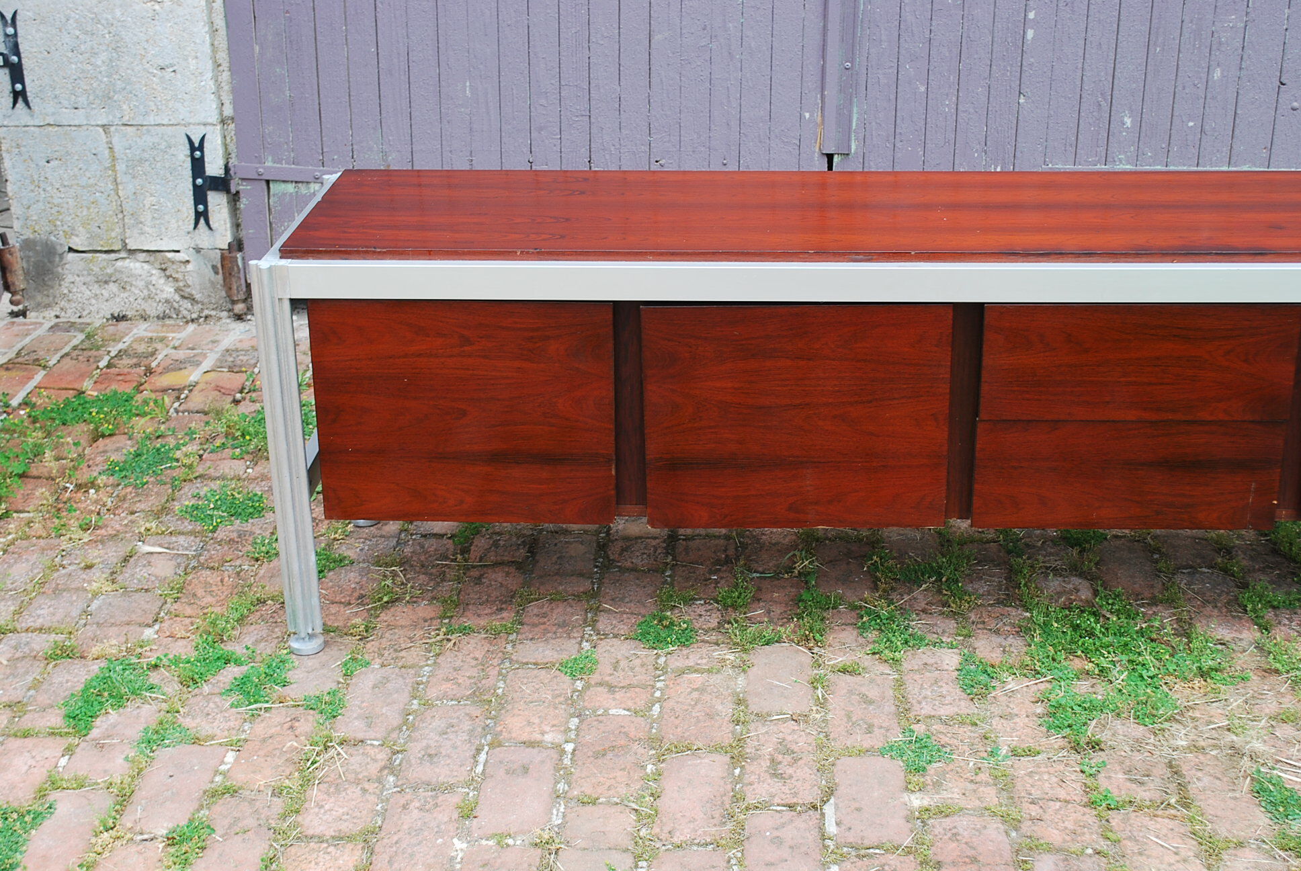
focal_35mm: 48
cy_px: 436
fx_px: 1737
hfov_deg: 41.1
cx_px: 650
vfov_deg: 28.2
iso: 200
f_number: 5
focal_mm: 32
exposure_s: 1/100
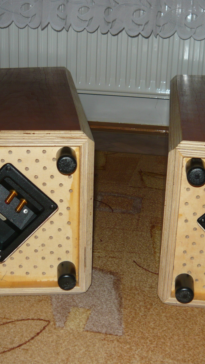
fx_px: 464
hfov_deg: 24.9
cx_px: 125
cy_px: 182
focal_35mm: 48
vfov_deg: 42.9
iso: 100
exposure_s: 1/30
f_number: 2.8
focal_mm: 5.5
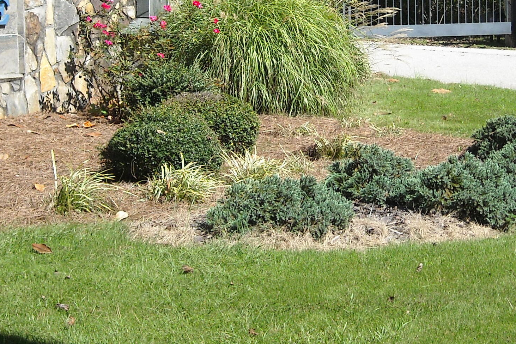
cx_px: 228
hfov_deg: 19.1
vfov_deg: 12.7
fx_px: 1533
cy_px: 11
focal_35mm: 107
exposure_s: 1/250
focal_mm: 7.92
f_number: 6.3
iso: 124
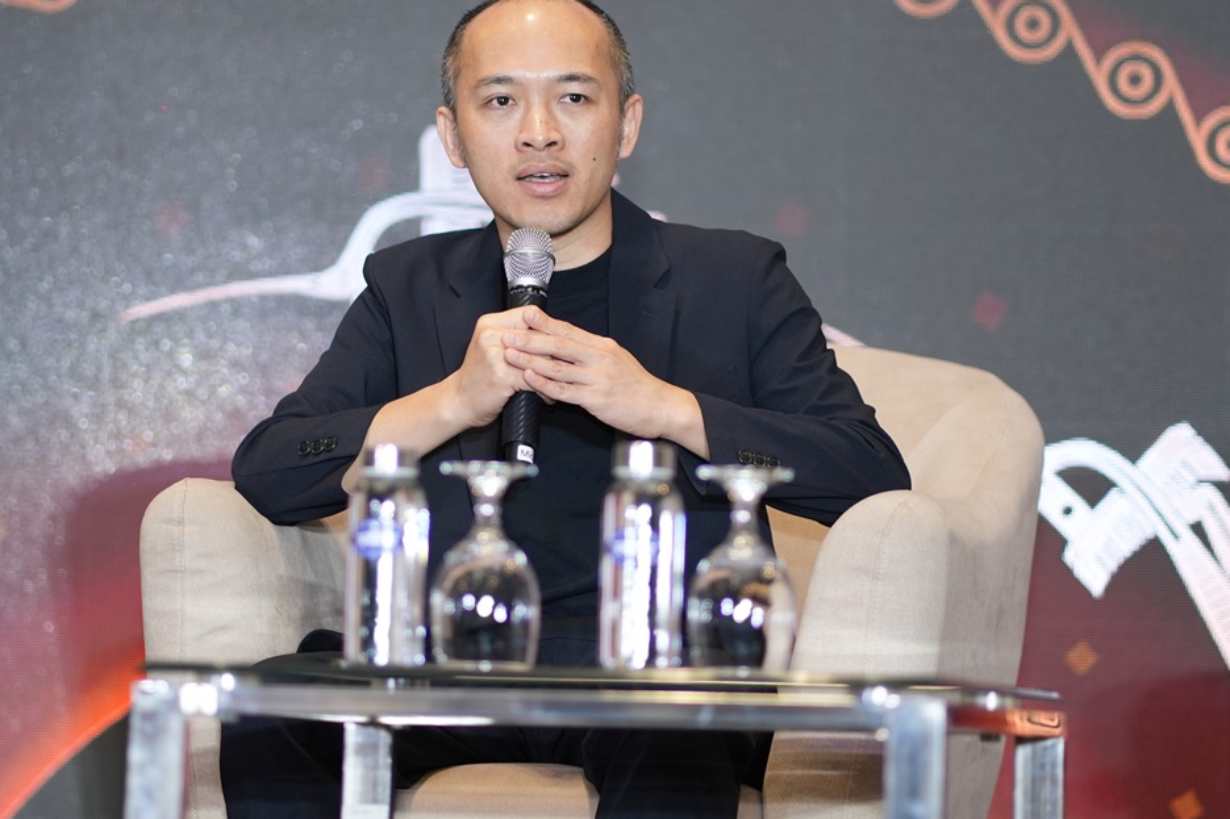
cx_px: 559
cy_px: 338
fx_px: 5568
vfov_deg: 8.4
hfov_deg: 12.6
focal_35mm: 163
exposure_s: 1/125
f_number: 1.8
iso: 320
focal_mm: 85
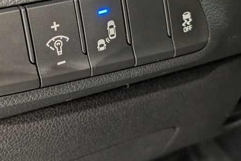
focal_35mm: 56
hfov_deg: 35.6
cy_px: 21
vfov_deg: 23.6
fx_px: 375
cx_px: 104
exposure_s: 1/100
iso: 115
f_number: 1.7
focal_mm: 4.53
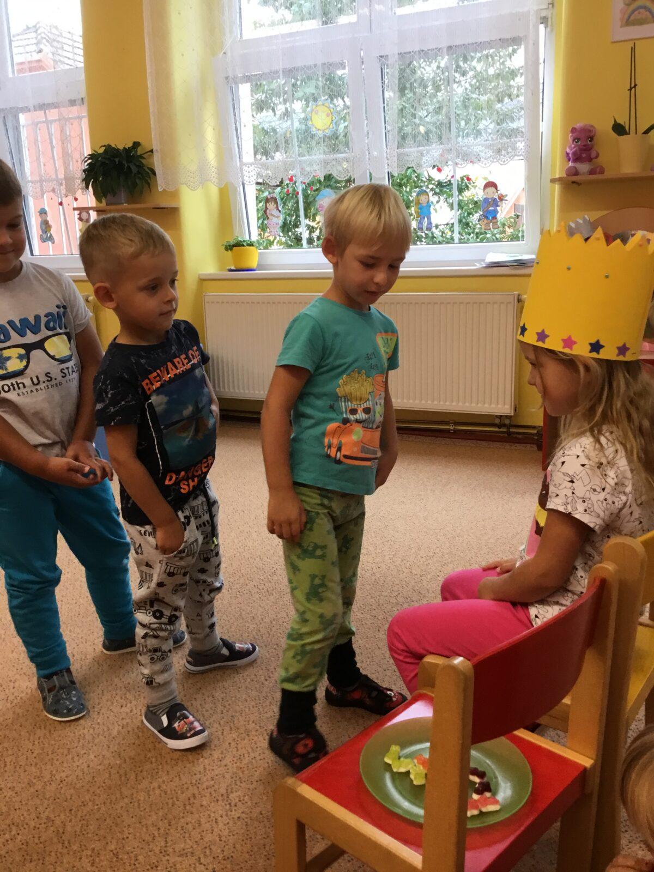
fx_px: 781
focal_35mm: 31
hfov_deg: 45.4
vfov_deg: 58.4
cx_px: 327
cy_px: 436
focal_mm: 3.3
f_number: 2.4
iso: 50
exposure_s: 1/33
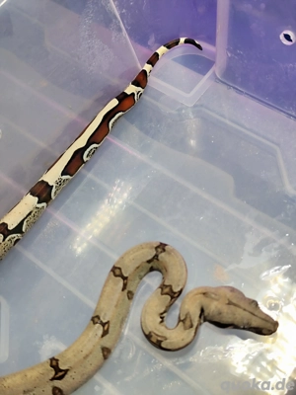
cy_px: 198
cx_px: 148
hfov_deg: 31.5
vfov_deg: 41.2
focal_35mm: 46
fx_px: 524
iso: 50
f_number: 1.65
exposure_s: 1/50
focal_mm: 6.19
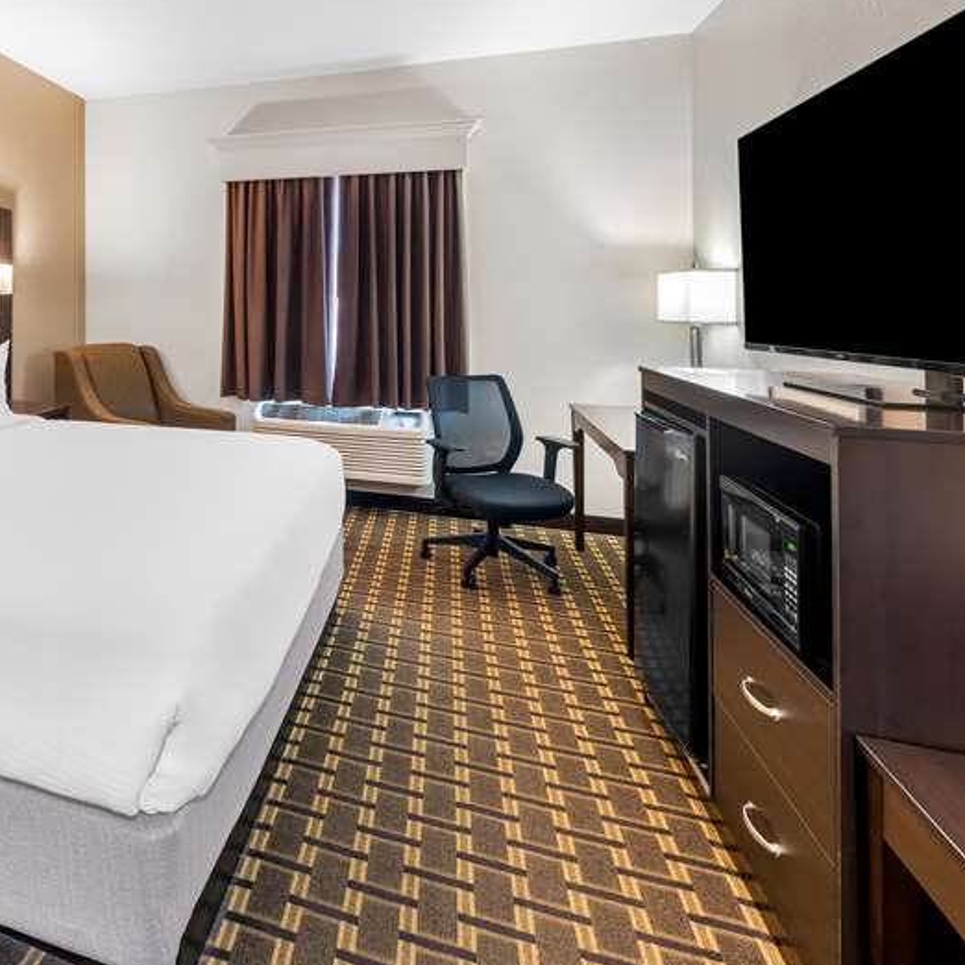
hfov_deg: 67.6
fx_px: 631
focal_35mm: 20
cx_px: 189
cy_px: 381
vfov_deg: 73.9
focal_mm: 12
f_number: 8
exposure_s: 1.3
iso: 500
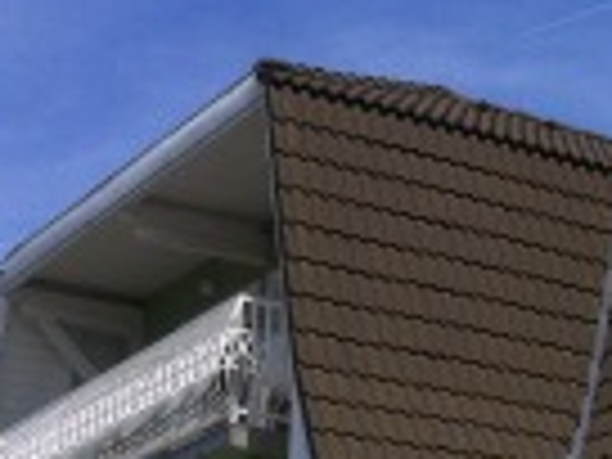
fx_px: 2440
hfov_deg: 13.5
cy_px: 670
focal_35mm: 138
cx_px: 925
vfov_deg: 10.4
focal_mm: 3.85
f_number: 2.8
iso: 80
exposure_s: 1/1774
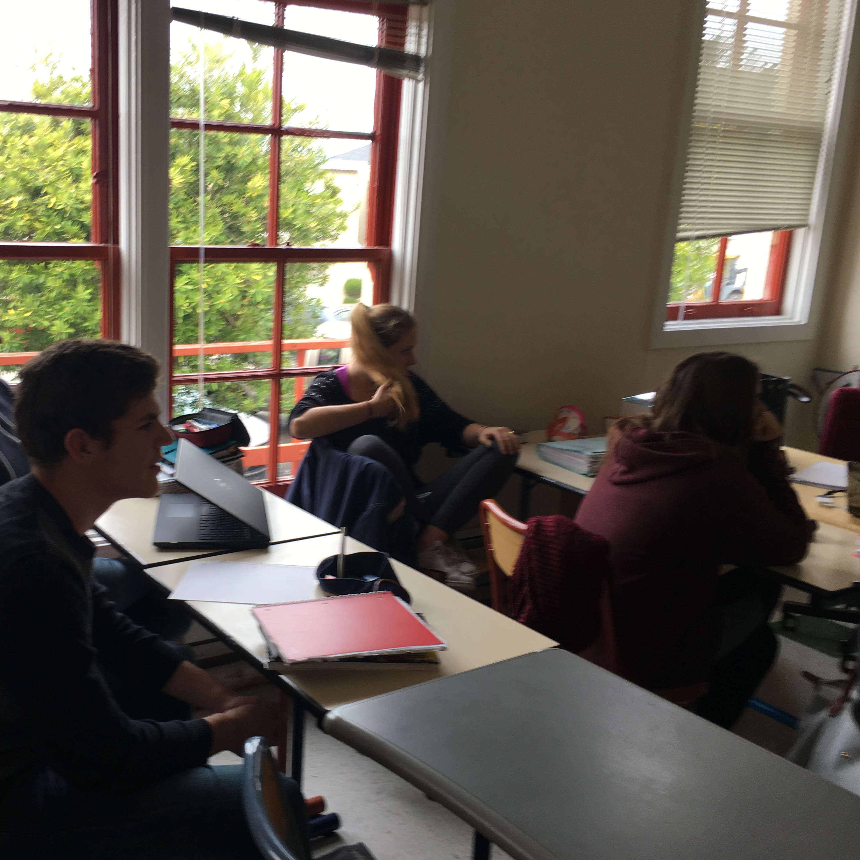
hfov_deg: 46.7
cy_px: 429
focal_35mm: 35
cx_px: 307
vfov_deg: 47.2
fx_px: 984
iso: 25
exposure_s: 1/60
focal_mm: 4.15
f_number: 2.2
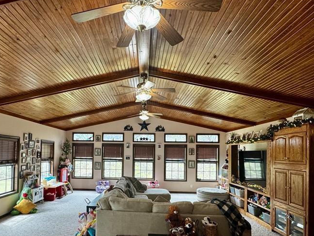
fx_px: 200
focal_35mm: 22
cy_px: 149
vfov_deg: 60.2
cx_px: 132
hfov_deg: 75.9
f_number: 2.2
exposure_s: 1/120
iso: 250
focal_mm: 2.22
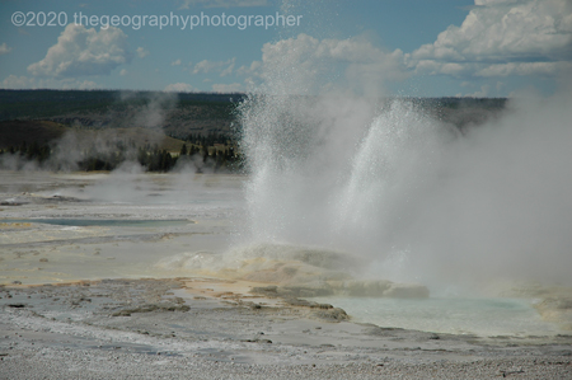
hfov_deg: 19.5
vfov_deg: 13.0
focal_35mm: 105
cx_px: 286
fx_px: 1666
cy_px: 190
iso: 200
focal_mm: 70
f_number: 5
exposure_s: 1/2000
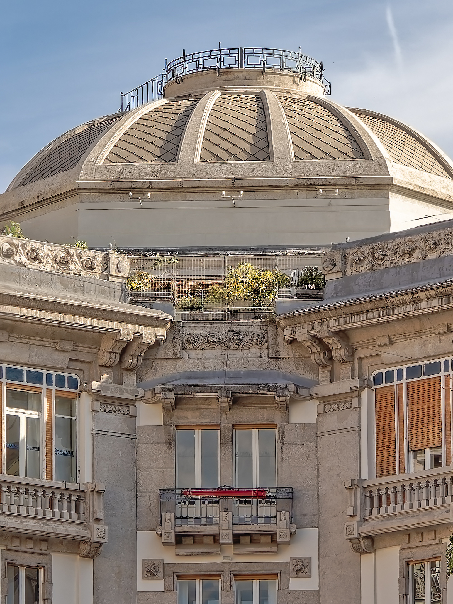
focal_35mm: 220
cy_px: 396
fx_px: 3839
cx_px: 263
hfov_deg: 6.8
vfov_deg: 9.0
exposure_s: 1/640
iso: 200
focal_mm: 46
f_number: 5.6
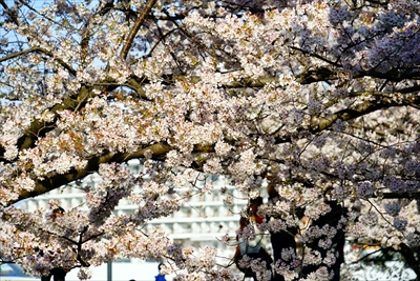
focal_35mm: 166
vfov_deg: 8.3
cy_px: 140
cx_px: 210
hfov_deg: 12.4
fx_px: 1937
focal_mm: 166
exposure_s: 1/250
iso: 100
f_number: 6.7
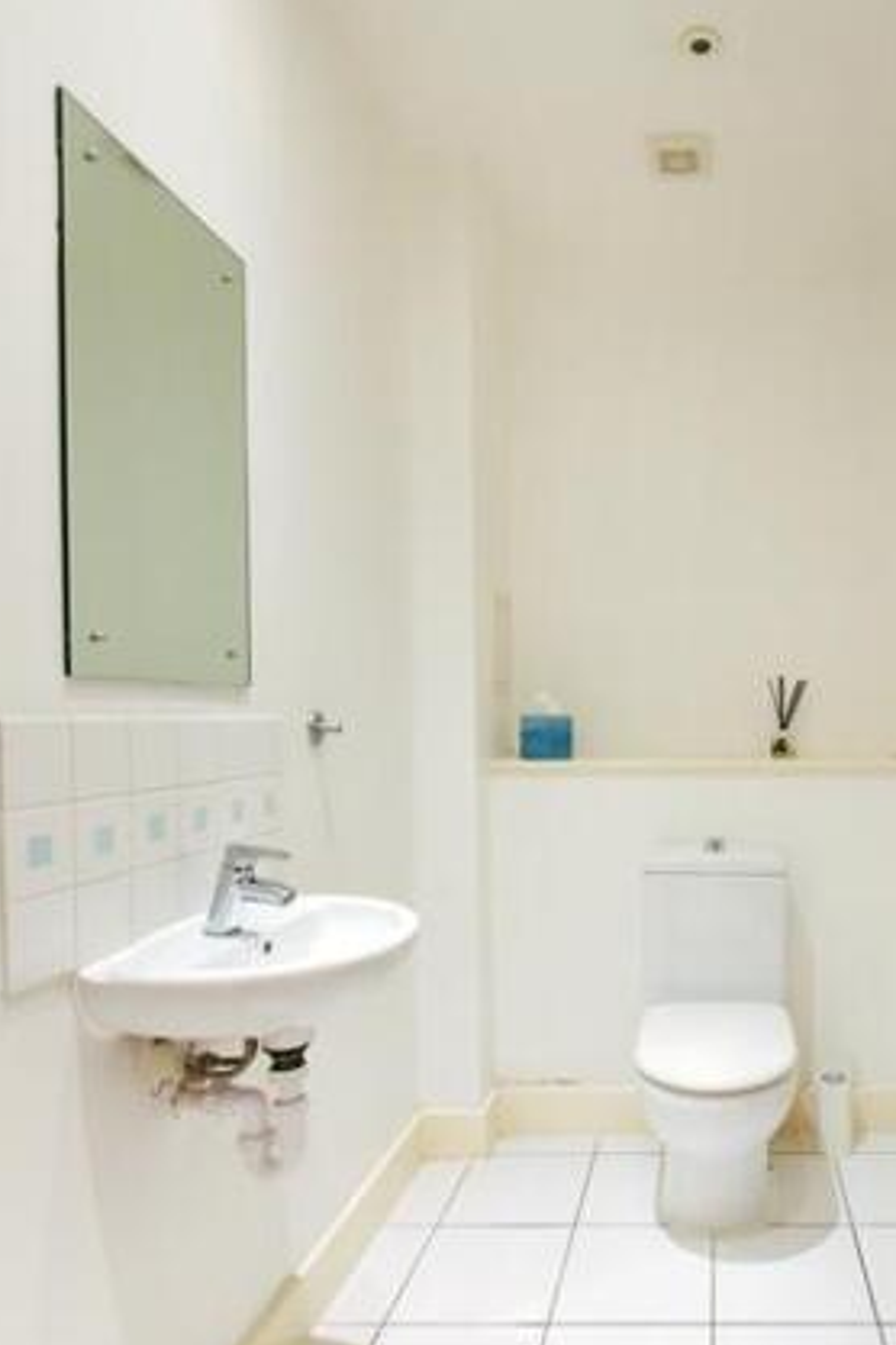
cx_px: 746
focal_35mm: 22
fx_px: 821
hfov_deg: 52.6
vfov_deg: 78.6
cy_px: 689
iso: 640
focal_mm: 14
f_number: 8
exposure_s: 1/15
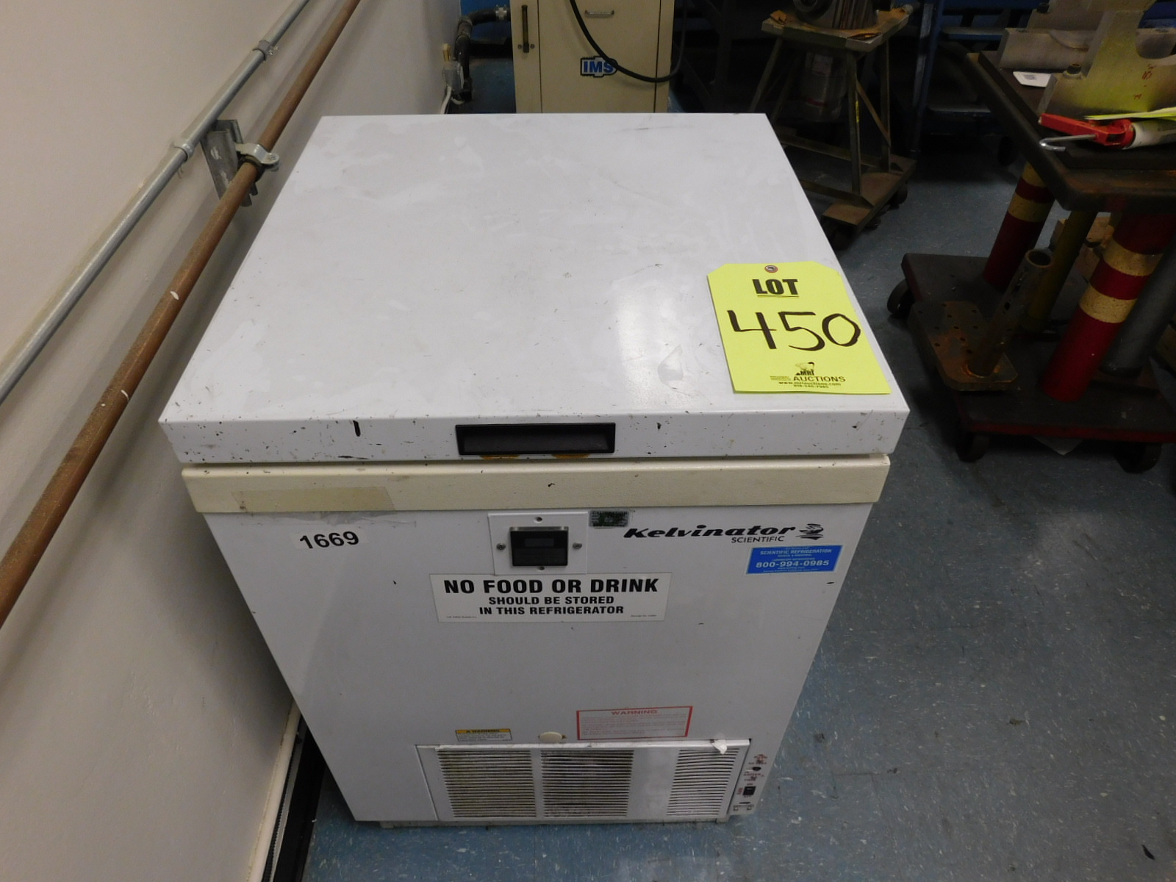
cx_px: 588
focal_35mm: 24
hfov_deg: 71.6
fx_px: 815
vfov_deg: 56.8
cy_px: 441
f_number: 3
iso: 160
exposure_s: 1/30
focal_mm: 4.1
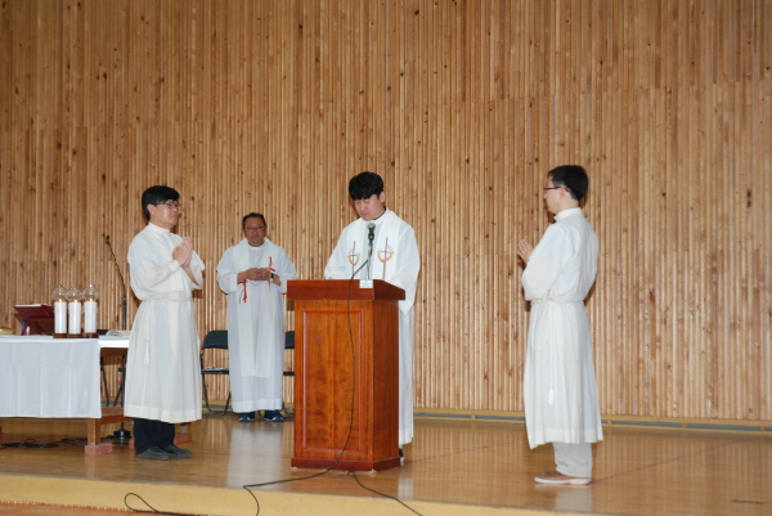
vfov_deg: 19.8
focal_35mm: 69
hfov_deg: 29.2
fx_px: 1481
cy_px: 258
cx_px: 386
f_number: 5.6
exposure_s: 1/60
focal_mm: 46
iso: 400
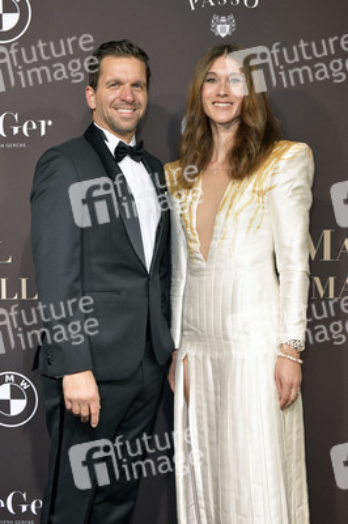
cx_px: 174
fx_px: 697
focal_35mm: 48
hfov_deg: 28.0
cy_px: 262
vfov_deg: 41.1
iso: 1600
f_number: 6.3
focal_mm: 48
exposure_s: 1/250
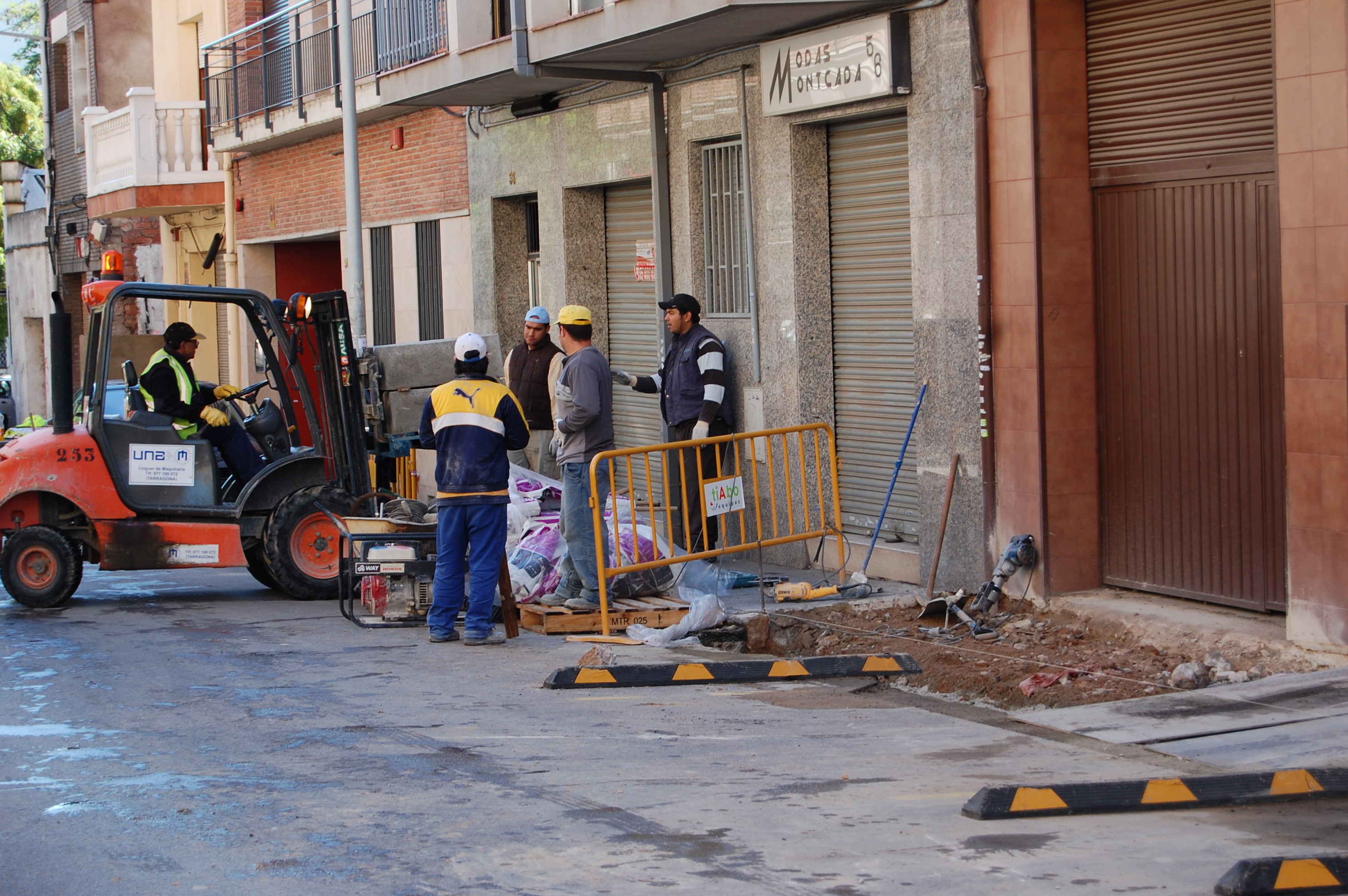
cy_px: 448
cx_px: 679
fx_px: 3124
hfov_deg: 24.3
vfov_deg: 16.3
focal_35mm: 84
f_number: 5.6
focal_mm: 55
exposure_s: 1/125
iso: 250
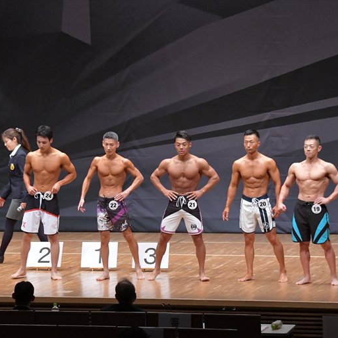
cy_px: 169
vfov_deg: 9.9
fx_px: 1955
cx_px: 137
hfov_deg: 9.9
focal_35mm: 177
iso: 8000
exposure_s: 1/400
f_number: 5.6
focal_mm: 92
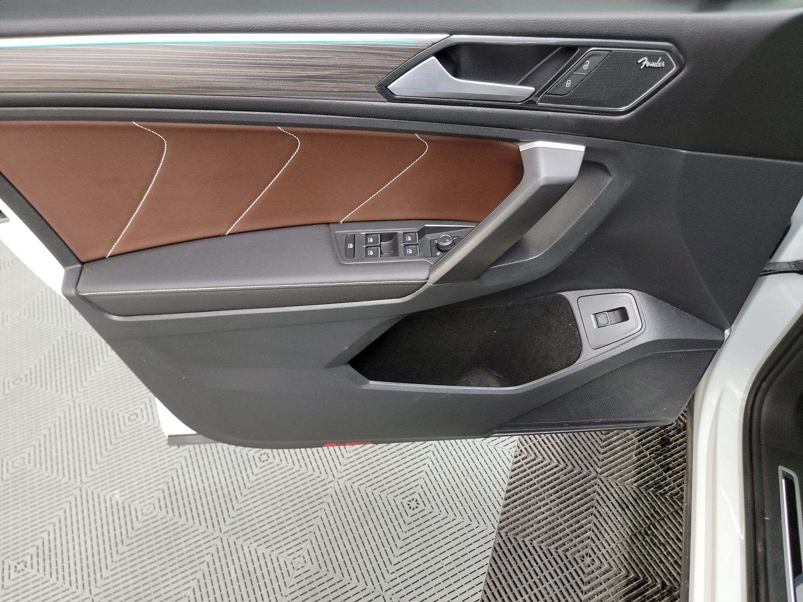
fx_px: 557
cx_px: 402
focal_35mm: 24
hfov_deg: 71.6
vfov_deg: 56.8
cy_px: 301
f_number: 1.8
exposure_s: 1/39
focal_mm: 6.7
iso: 839
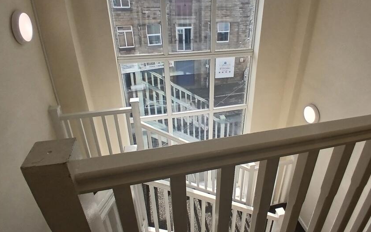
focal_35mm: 22
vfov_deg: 54.5
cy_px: 88
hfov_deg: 79.3
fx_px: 222
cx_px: 208
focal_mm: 1.4
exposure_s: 1/577
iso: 50
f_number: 2.2
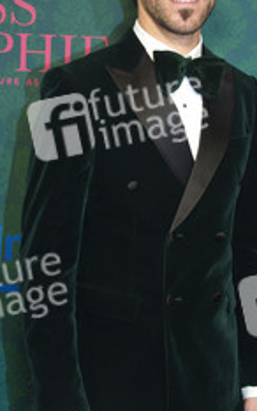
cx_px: 169
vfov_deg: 28.2
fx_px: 819
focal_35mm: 73
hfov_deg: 17.8
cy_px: 207
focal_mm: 42
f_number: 5.6
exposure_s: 1/125
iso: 1600
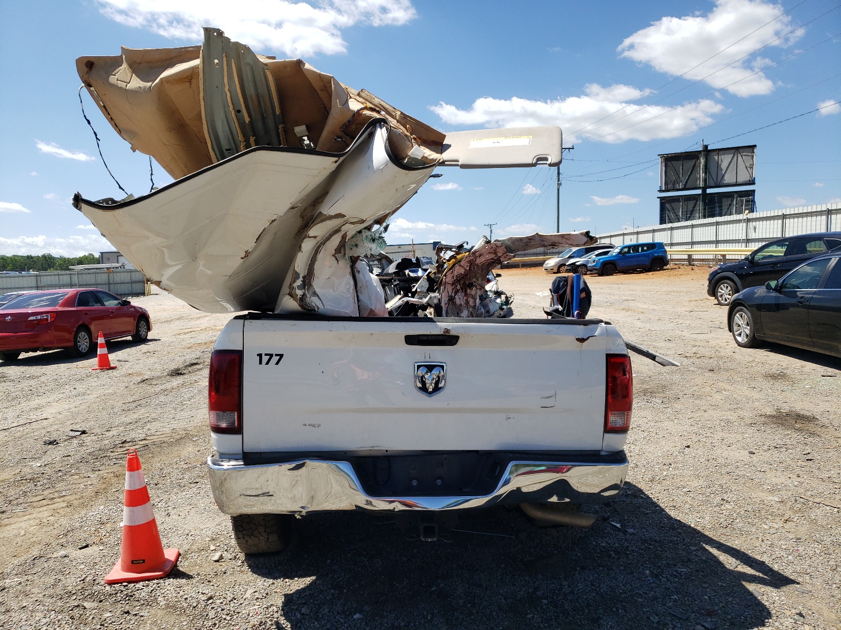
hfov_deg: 67.3
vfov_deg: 53.1
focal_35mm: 26
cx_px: 420
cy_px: 315
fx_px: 632
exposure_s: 1/2500
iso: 50
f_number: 1.5
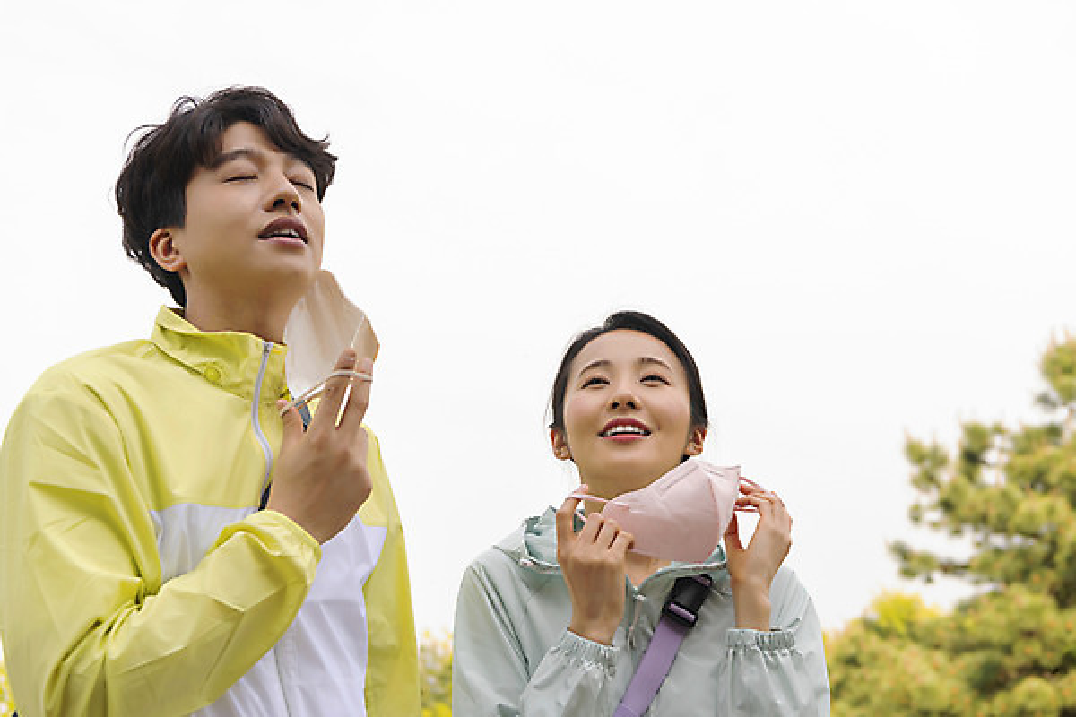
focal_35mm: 58
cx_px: 538
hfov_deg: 34.5
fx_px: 1733
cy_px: 358
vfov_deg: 23.4
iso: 100
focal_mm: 58
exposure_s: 1/125
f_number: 6.3
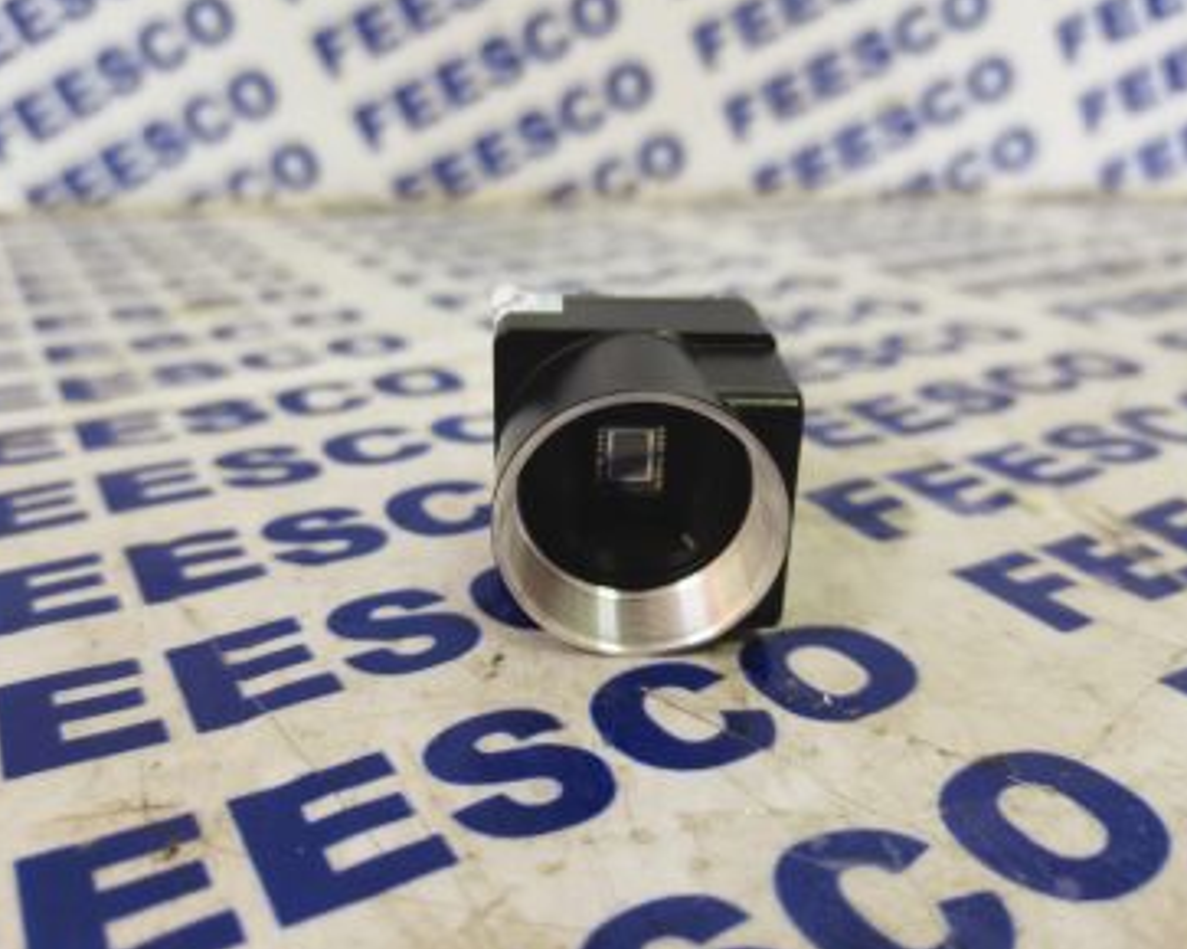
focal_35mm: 28
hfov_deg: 62.2
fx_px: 983
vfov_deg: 51.5
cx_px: 562
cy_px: 471
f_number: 1.8
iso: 500
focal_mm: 5.58
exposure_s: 1/20
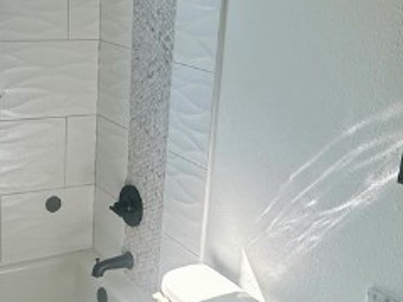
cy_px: 191
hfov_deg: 31.9
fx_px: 698
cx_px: 135
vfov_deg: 24.3
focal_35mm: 60
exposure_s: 1/271
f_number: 2.2
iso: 40
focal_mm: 2.22
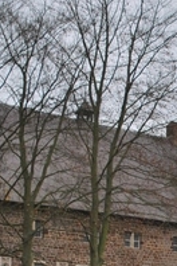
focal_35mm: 100
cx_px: 255
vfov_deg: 20.0
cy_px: 242
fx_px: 737
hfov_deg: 13.0
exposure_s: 1/60
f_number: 4
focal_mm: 22
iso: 200
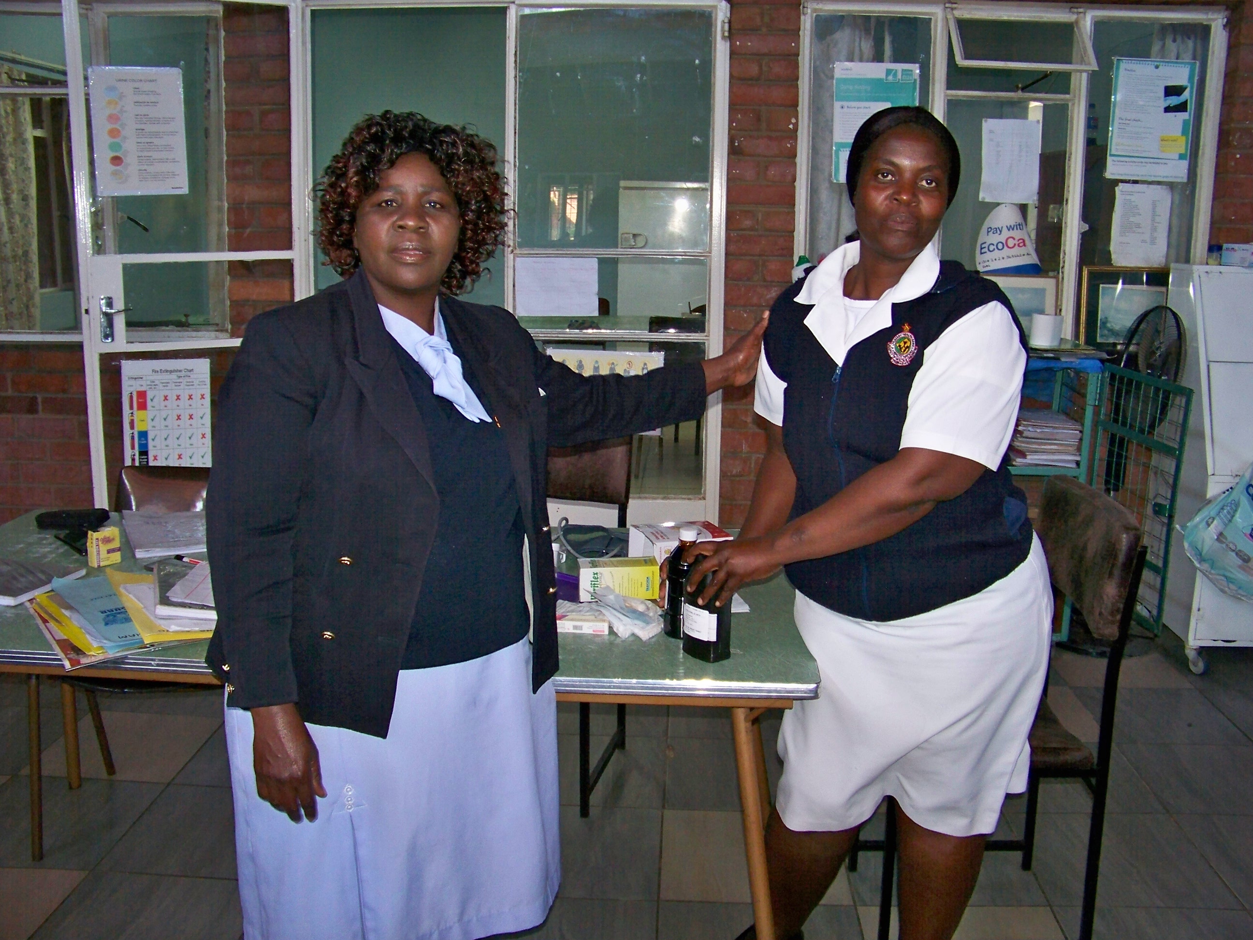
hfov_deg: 55.4
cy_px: 470
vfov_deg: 42.9
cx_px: 626
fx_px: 1195
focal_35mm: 33
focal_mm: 5.85
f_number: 2.8
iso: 200
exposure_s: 1/30
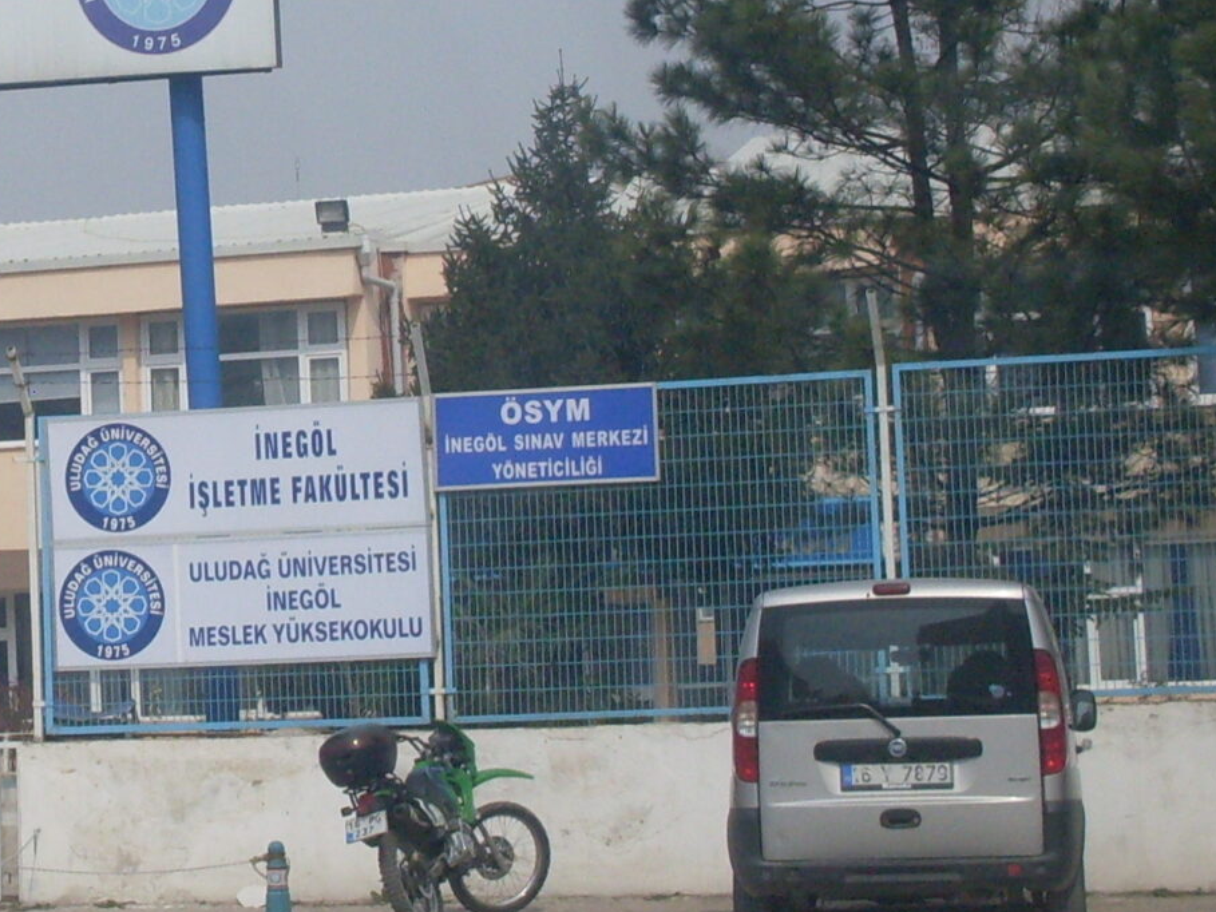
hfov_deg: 17.6
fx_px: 3759
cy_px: 127
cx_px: -170
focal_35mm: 107
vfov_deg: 13.7
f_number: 8.4
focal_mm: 6.3
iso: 80
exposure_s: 1/250
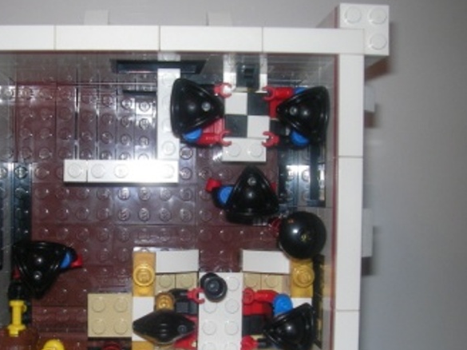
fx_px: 701
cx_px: 156
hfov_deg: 36.5
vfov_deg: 27.8
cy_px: 236
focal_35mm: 52
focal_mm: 6.3
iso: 100
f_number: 3.3
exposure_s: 1/30
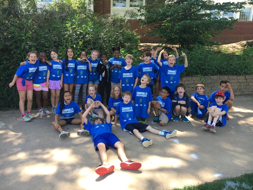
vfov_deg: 48.2
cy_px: 95
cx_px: 126
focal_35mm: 29
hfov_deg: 61.7
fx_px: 212
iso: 25
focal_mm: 4.15
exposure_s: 1/160
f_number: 2.2
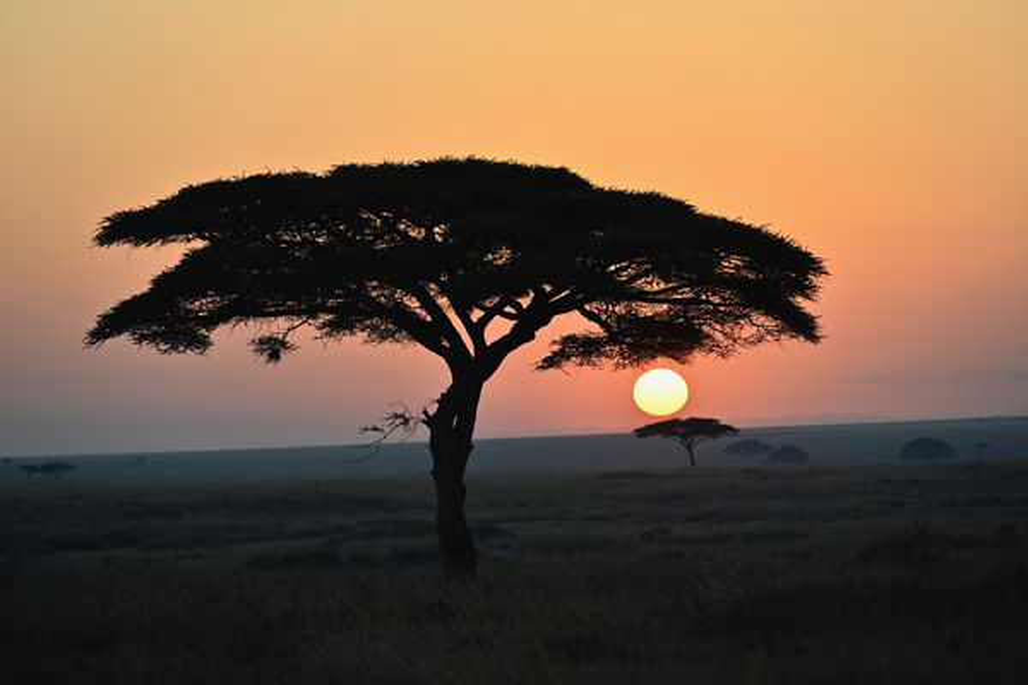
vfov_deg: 6.9
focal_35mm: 200
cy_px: 342
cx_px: 514
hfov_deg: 10.3
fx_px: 5711
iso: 360
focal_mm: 200
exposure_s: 1/500
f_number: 5
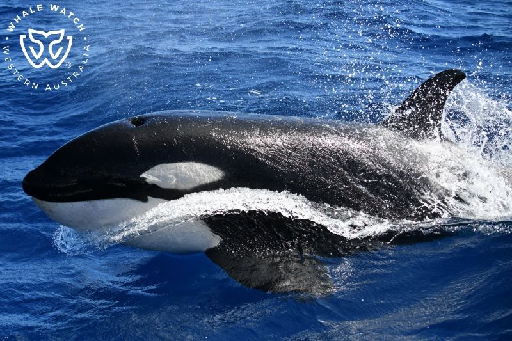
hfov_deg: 33.4
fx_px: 853
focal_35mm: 60
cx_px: 256
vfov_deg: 22.6
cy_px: 170
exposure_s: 1/8000
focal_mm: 60
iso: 1600
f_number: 5.6
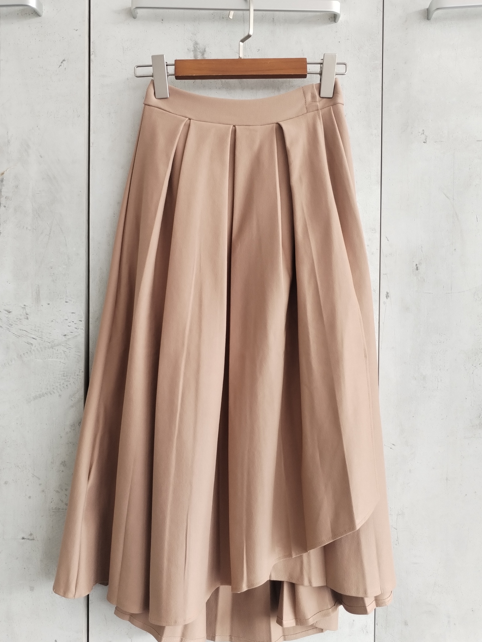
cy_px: 320
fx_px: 575
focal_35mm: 31
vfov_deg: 58.3
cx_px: 240
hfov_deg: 45.4
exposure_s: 1/100
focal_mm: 4.75
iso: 248
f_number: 1.8
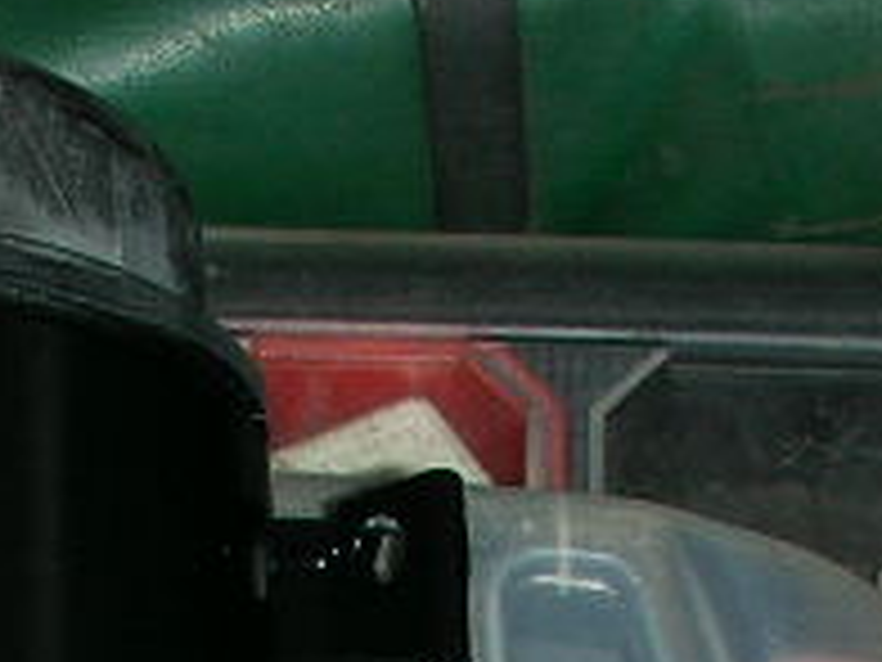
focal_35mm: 183
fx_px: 4663
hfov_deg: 10.7
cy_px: 1549
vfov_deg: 7.6
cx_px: -94
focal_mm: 5.8
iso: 50
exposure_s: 1/60.1
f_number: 3
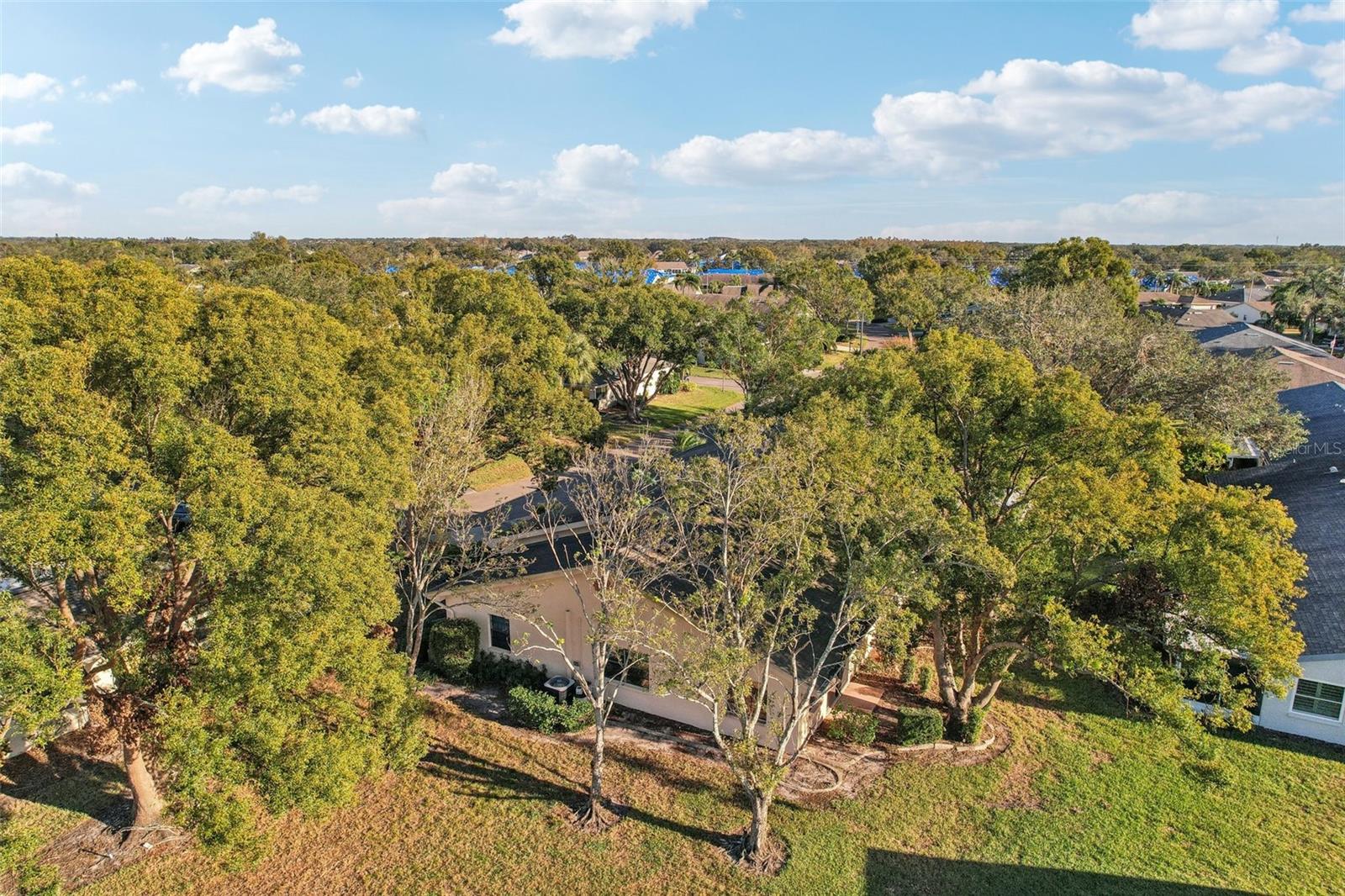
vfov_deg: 57.2
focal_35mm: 22
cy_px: 448
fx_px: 822
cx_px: 672
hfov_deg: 78.6
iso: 120
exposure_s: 1/350
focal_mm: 8.4
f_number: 2.8
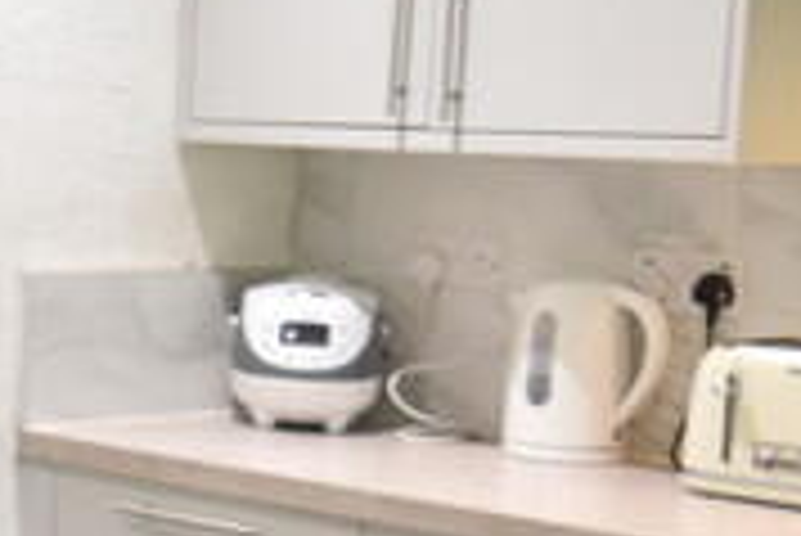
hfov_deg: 19.0
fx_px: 2113
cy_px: 286
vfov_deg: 14.4
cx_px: -374
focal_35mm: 95
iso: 500
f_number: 3.5
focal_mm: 11
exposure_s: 1/20
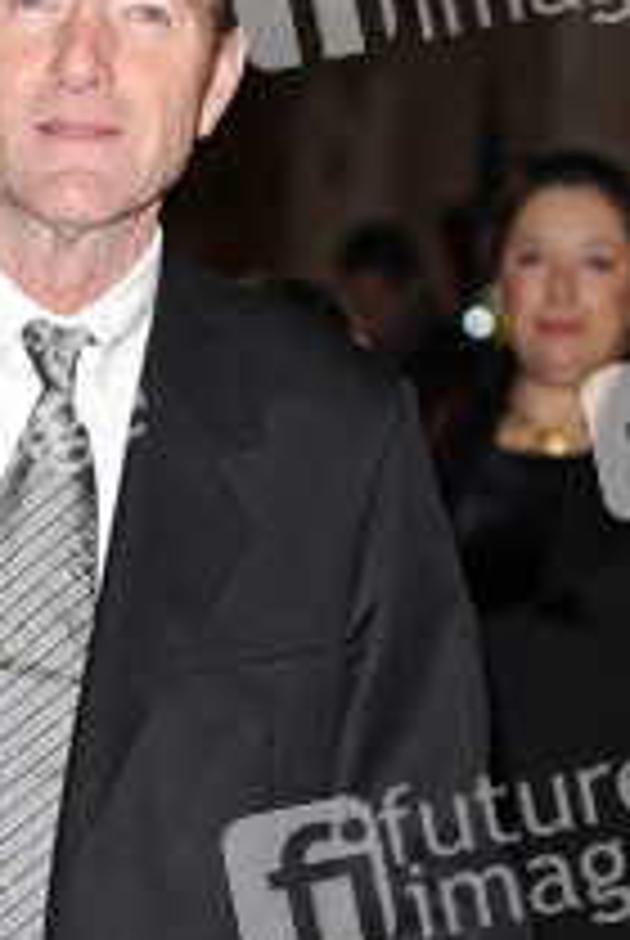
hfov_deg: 5.2
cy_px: 639
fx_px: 6907
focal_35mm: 264
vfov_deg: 7.8
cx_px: 47
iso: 320
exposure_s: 1/200
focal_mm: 92
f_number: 4.5
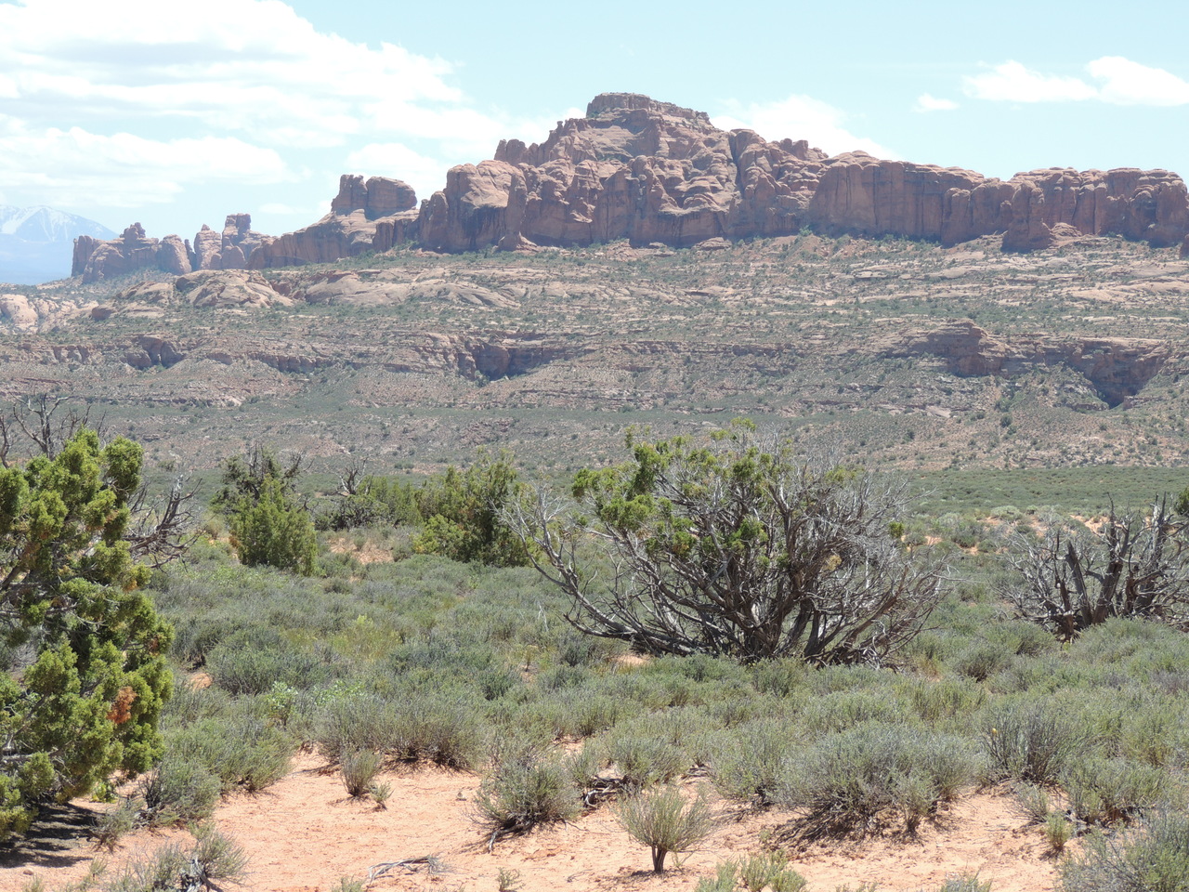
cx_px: 594
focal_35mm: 100
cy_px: 446
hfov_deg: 19.6
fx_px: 3435
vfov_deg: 14.8
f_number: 4.1
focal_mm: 17.8
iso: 100
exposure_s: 1/500
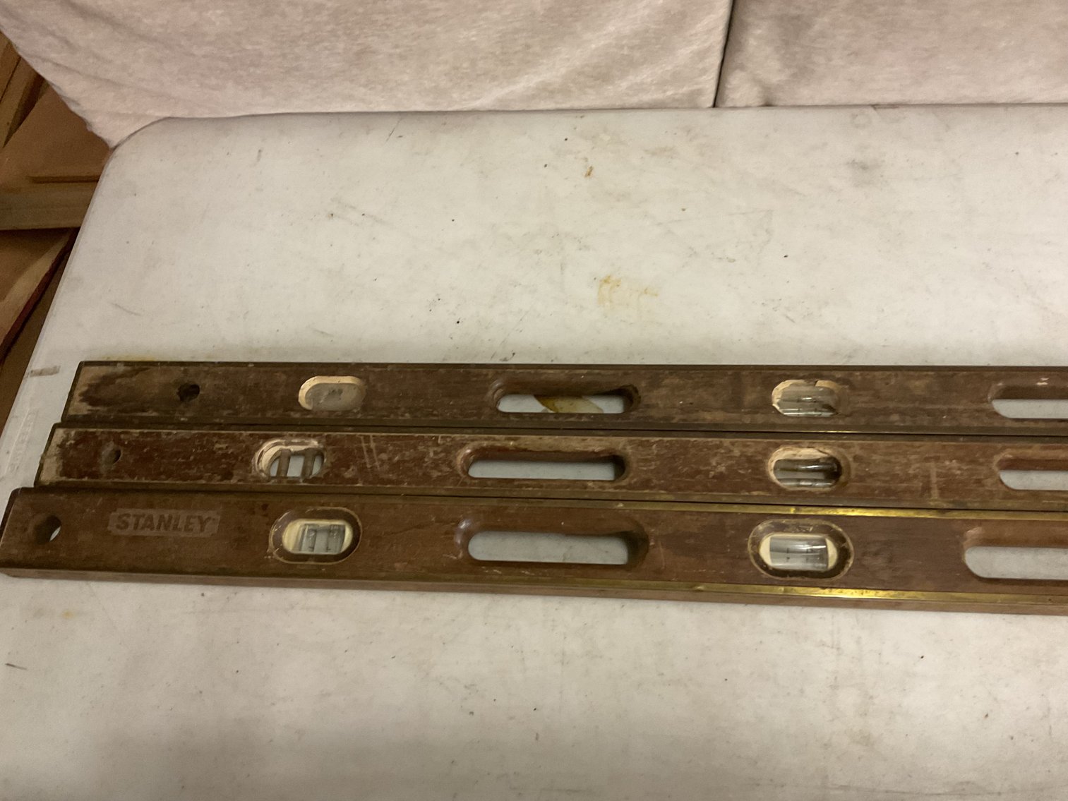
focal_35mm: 29
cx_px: 534
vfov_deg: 48.2
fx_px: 895
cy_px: 400
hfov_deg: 61.7
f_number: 1.8
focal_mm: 3
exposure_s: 1/40
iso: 200
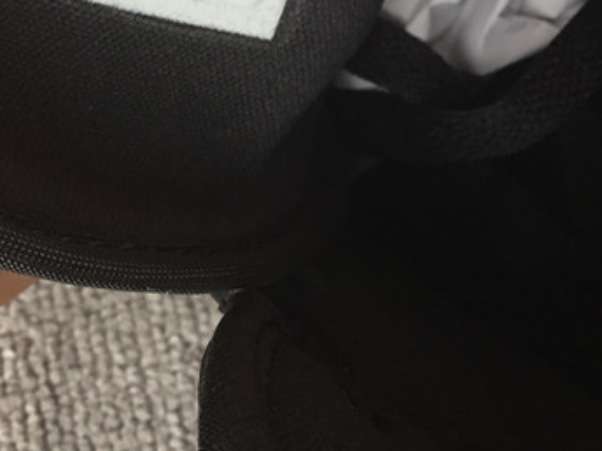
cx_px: 285
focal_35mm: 81
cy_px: -127
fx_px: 1409
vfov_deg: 17.2
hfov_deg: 24.1
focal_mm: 3.3
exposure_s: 1/50
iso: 32
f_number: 2.4
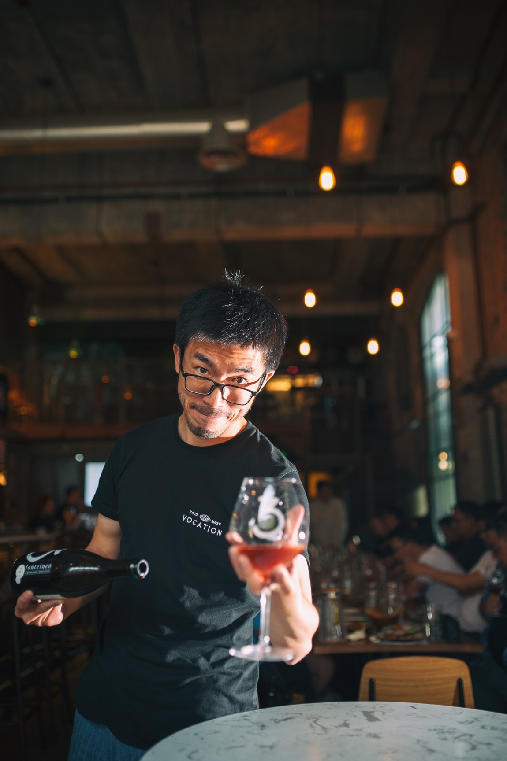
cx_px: 254
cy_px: 380
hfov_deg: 37.8
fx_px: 740
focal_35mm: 35
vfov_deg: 54.5
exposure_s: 1/320
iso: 500
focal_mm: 35
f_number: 2
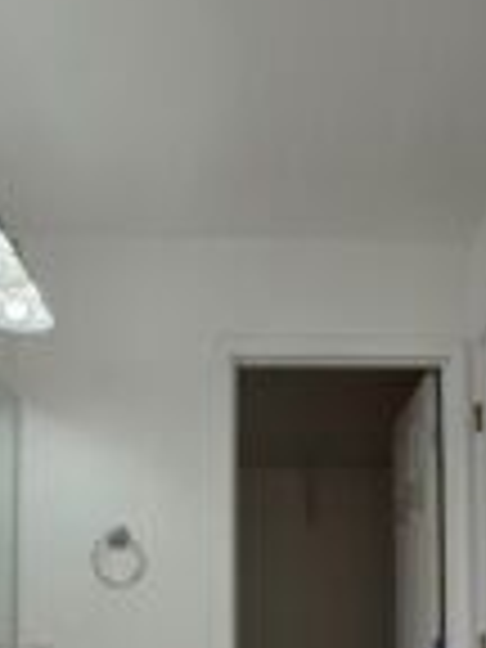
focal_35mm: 48
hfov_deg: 30.1
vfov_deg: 36.3
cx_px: 306
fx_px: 899
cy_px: 623
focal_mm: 2.2
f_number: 1.9
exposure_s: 1/120
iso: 50
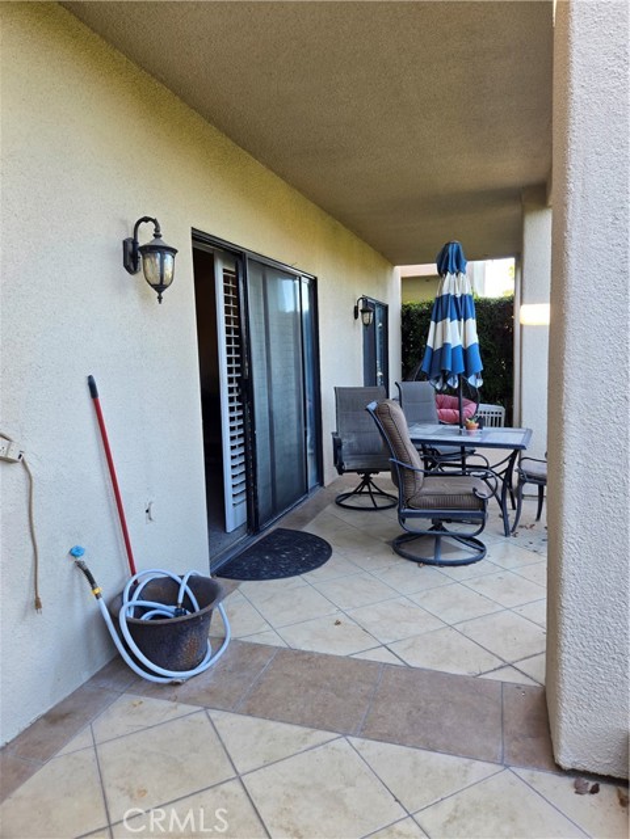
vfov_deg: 73.9
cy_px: 420
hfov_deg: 58.9
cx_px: 315
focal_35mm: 23
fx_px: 558
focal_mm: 5.4
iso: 80
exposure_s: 1/180
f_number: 1.8
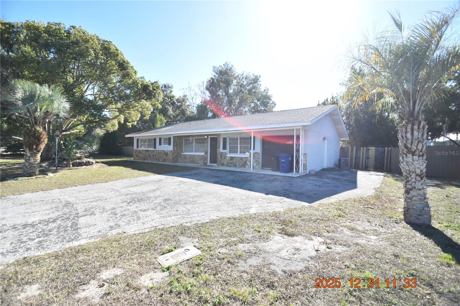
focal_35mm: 15
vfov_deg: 77.3
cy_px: 153
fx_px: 192
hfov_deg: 100.4
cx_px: 230
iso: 800
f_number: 3.5
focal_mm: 10
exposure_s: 1/3000
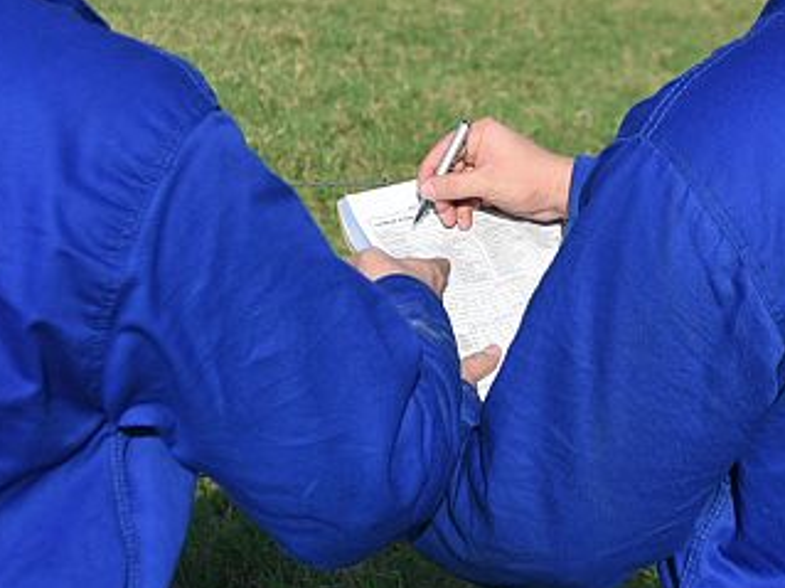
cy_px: 173
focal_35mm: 106
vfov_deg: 13.9
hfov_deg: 18.5
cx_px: 455
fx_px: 2403
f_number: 5.6
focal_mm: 44
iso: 100
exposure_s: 1/250
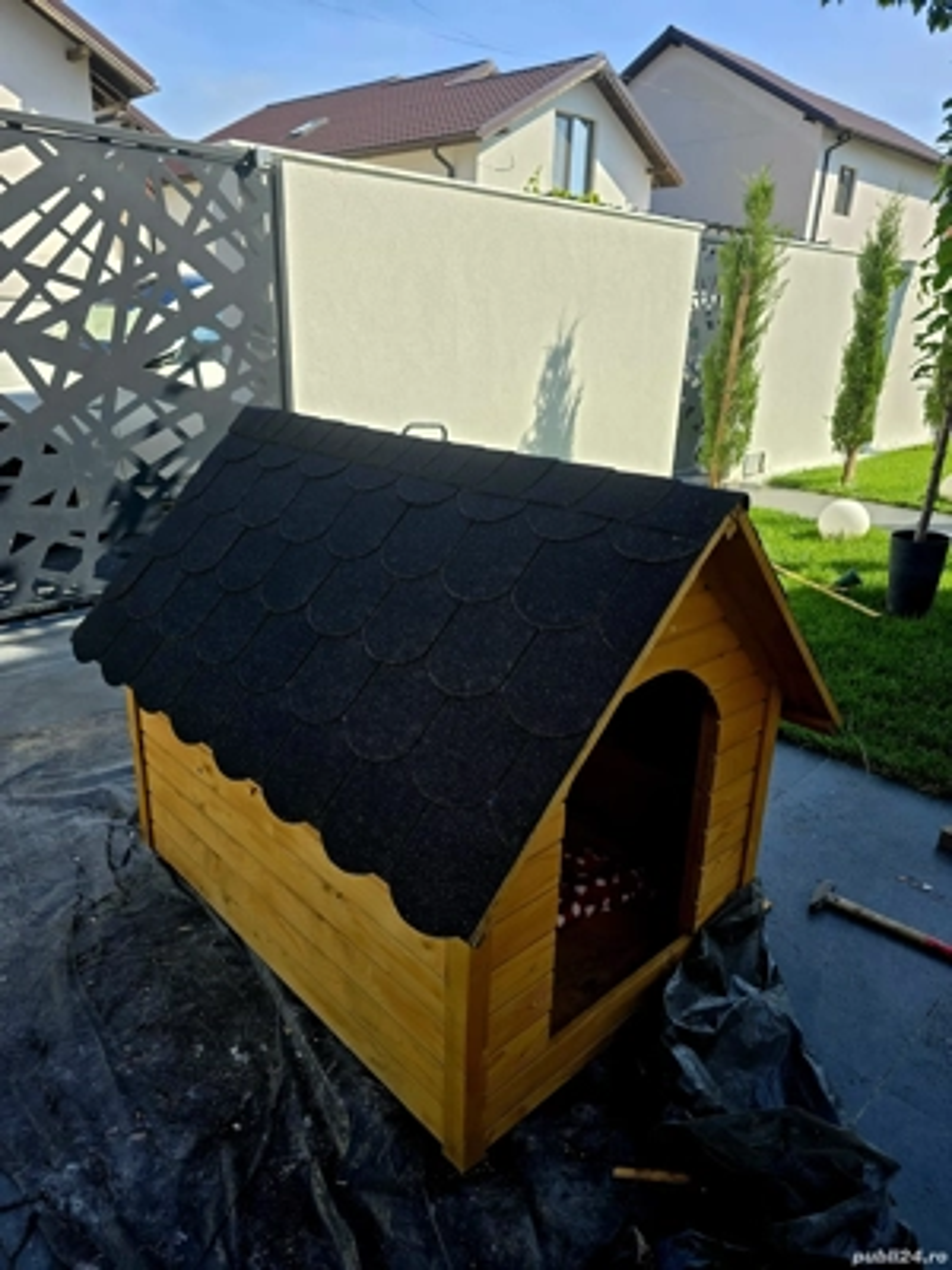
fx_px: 843
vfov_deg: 73.9
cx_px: 476
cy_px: 635
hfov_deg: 58.9
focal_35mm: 23
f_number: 1.7
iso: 12
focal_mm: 6.3
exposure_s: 1/435
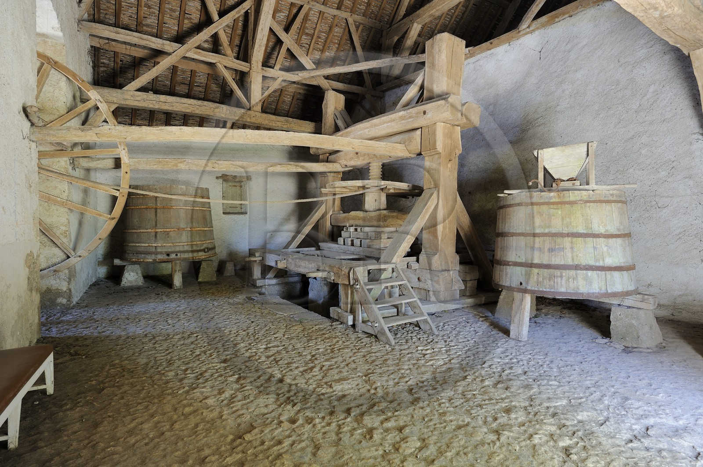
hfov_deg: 84.0
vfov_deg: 61.8
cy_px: 234
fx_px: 390
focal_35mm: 20
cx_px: 352
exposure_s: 1/2
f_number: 7.1
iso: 200
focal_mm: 20
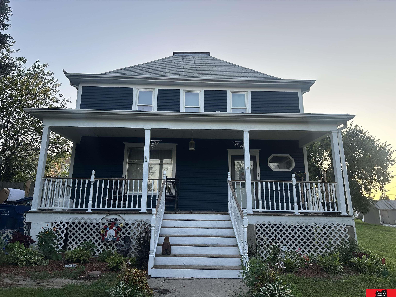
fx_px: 275
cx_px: 198
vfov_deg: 56.8
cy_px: 148
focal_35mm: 24
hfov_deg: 71.6
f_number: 1.78
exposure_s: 1/412
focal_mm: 6.86
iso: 80
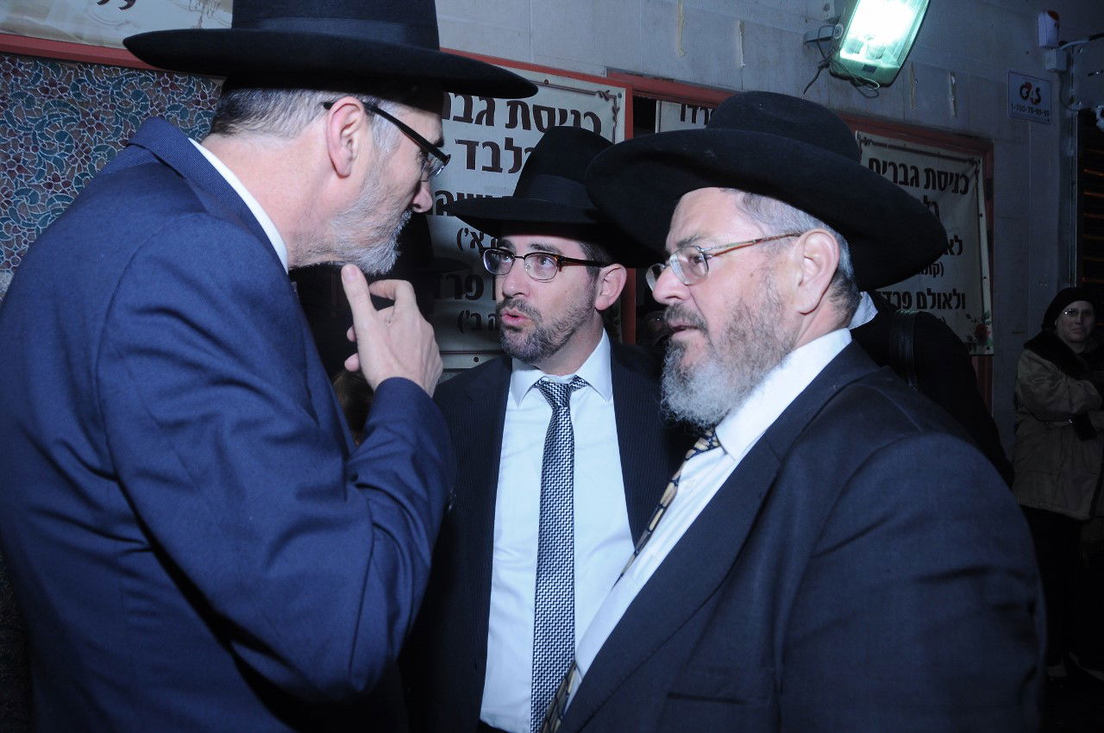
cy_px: 366
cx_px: 552
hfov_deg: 67.4
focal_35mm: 27
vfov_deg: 47.8
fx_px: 827
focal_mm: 18
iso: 400
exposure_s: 1/160
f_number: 6.3
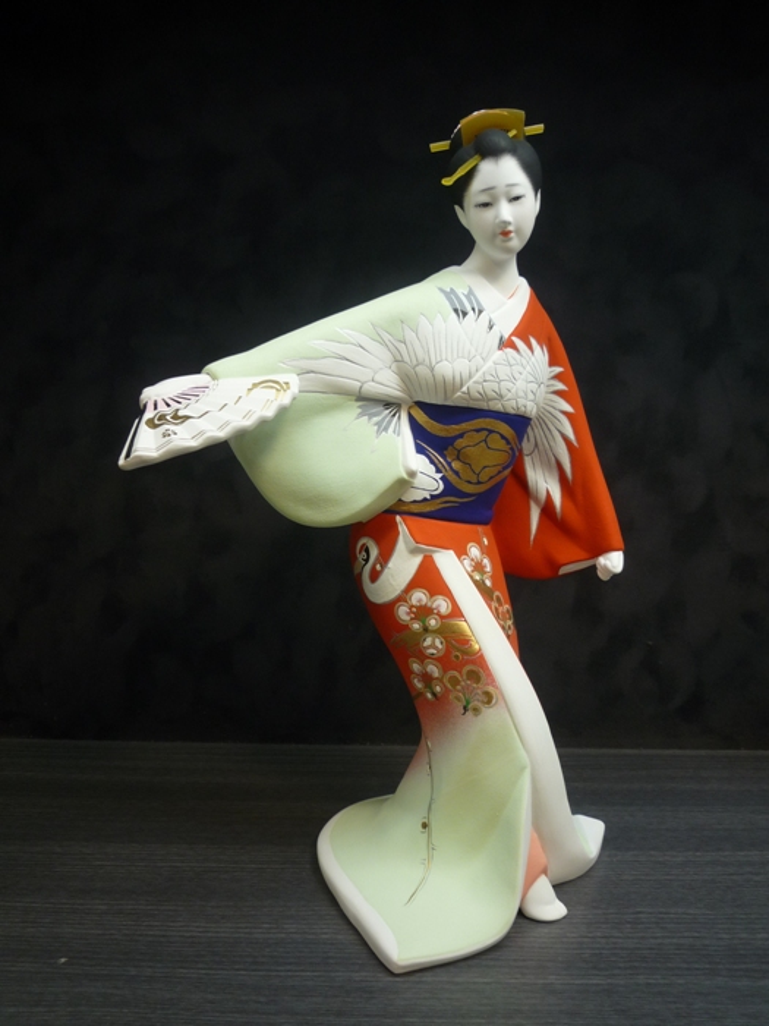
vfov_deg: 69.4
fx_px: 741
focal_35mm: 25
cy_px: 513
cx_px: 384
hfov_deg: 54.9
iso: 100
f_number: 2.8
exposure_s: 1/30
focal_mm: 4.4
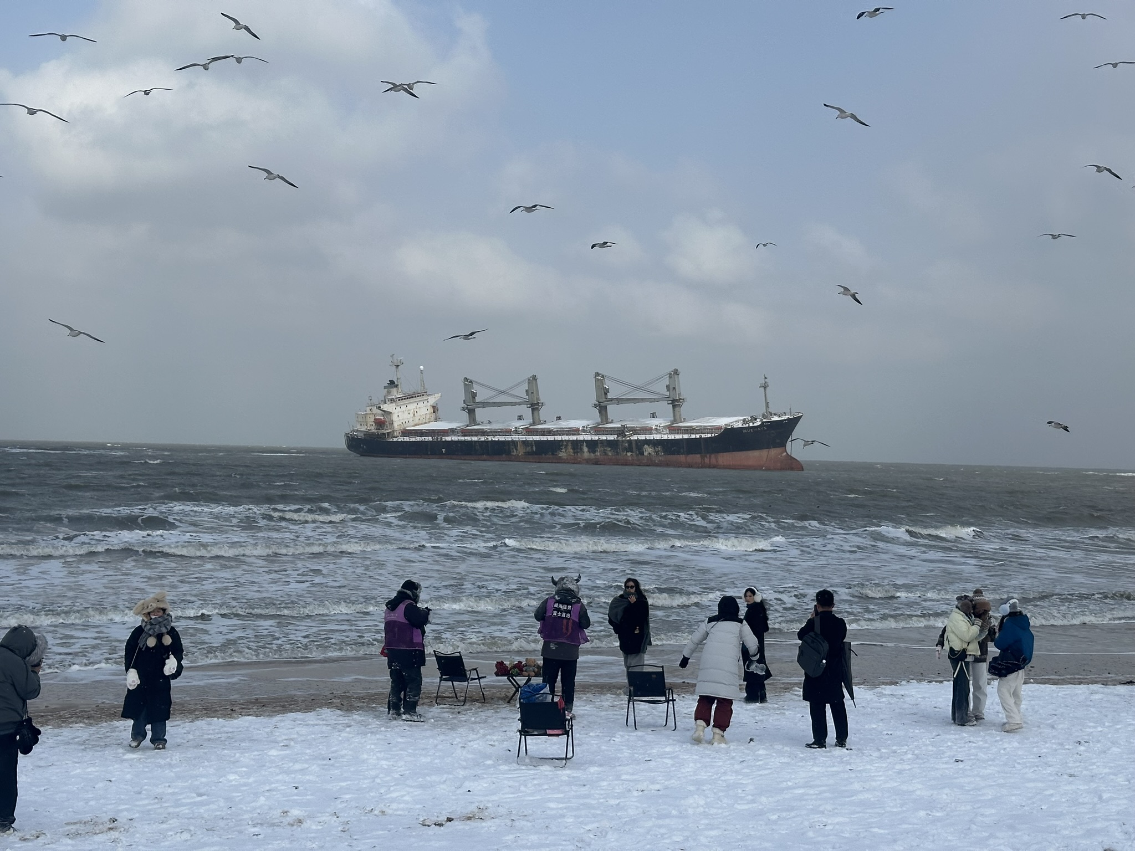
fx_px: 1574
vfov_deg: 30.3
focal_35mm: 48
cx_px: 568
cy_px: 426
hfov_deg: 39.7
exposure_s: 1/6211
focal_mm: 6.86
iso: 64
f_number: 1.78
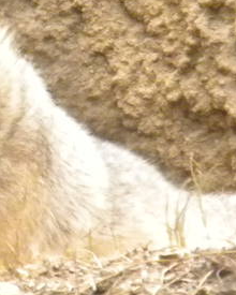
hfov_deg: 1.0
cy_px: 150
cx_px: -276
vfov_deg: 1.3
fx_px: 12904
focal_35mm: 1478
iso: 400
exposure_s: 1/297
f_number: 5.3
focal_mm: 46.2
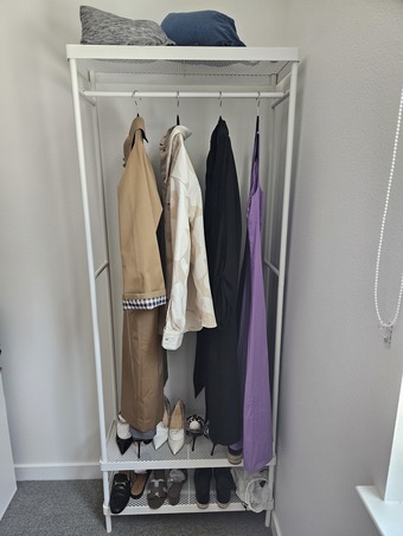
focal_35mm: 23
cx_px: 202
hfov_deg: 58.9
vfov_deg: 73.9
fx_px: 357
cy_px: 268
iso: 400
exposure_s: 1/120
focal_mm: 5.4
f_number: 1.8
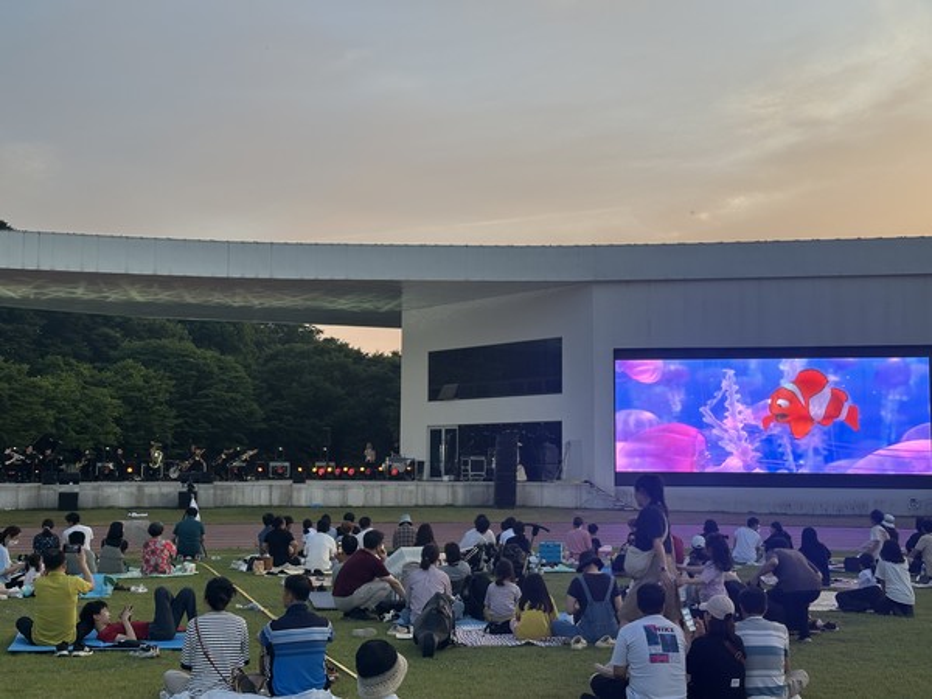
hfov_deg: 39.7
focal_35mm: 48
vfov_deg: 30.3
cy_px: 350
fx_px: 1292
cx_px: 466
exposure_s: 1/376
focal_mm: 6.86
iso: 64
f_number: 1.78
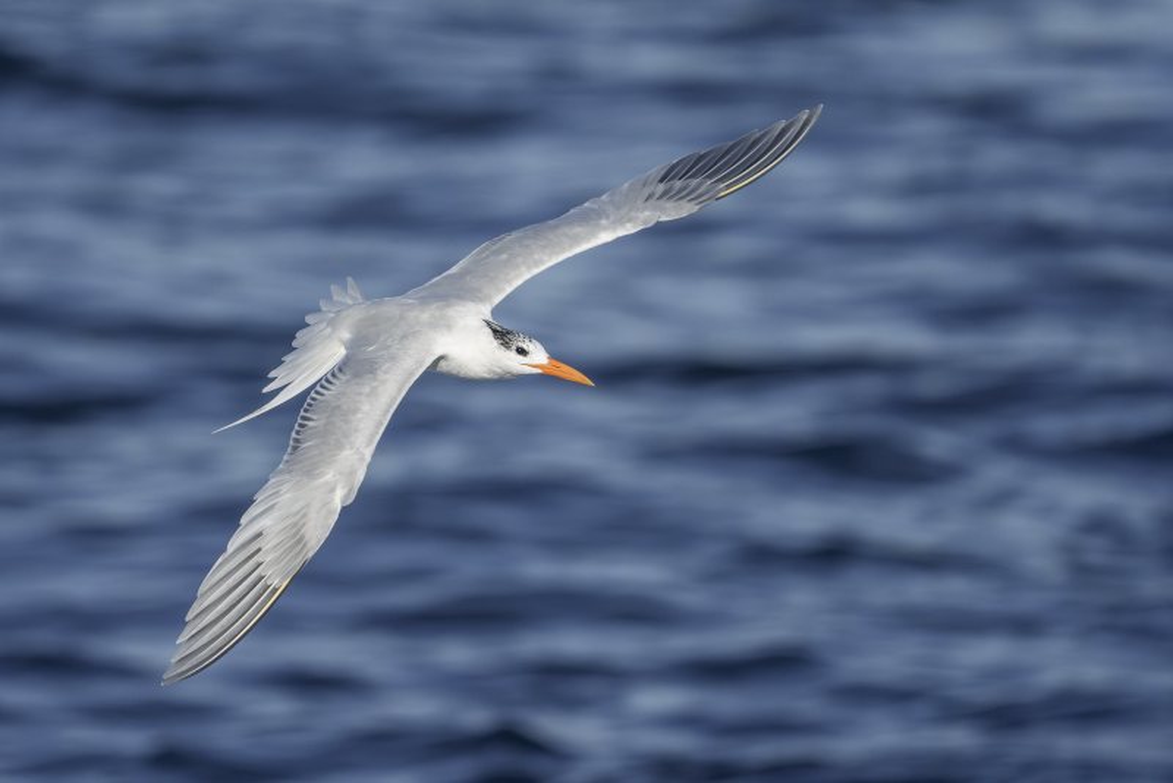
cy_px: 392
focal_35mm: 800
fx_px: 26075
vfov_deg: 1.7
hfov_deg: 2.6
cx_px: 586
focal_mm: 800
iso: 1250
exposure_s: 1/5000
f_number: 8
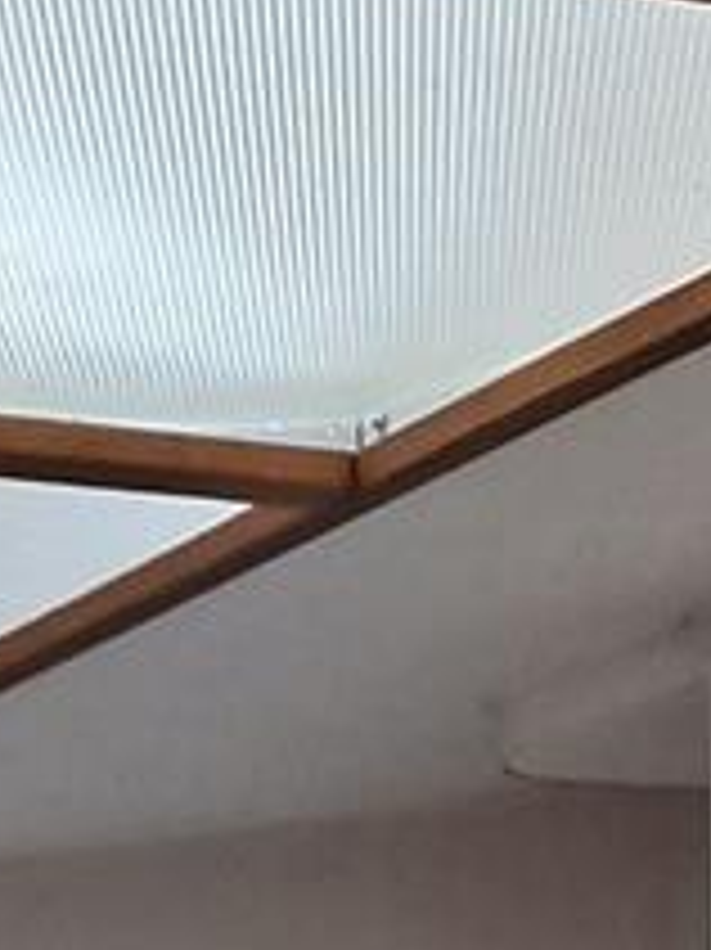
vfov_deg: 11.0
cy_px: 2503
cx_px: -207
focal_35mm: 142
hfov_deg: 10.2
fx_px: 3893
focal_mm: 4.6
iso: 50
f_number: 2
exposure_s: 1/50
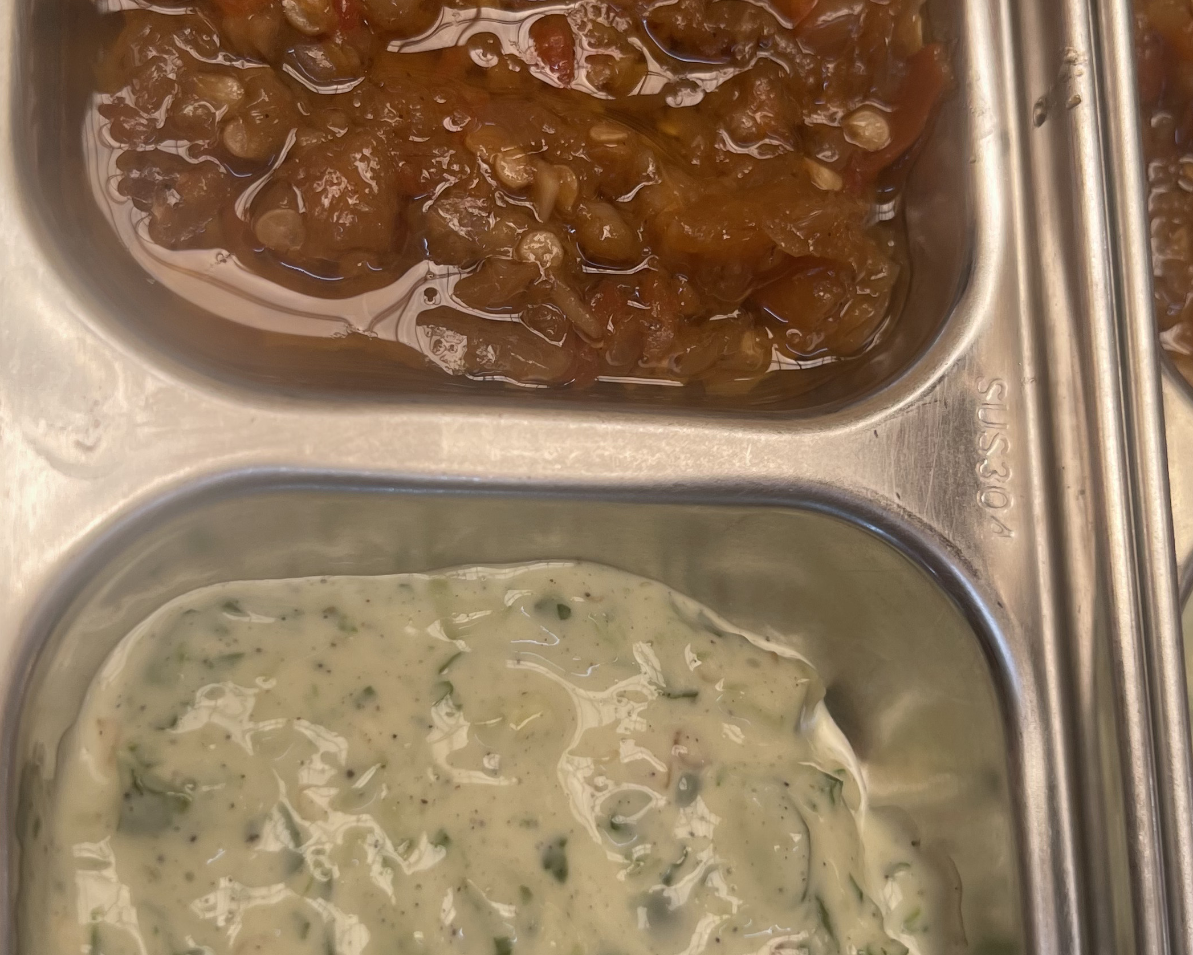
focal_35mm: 47
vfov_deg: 32.1
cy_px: 539
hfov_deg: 39.5
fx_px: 1660
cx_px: 613
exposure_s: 1/121
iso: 32
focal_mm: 5.1
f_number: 1.6
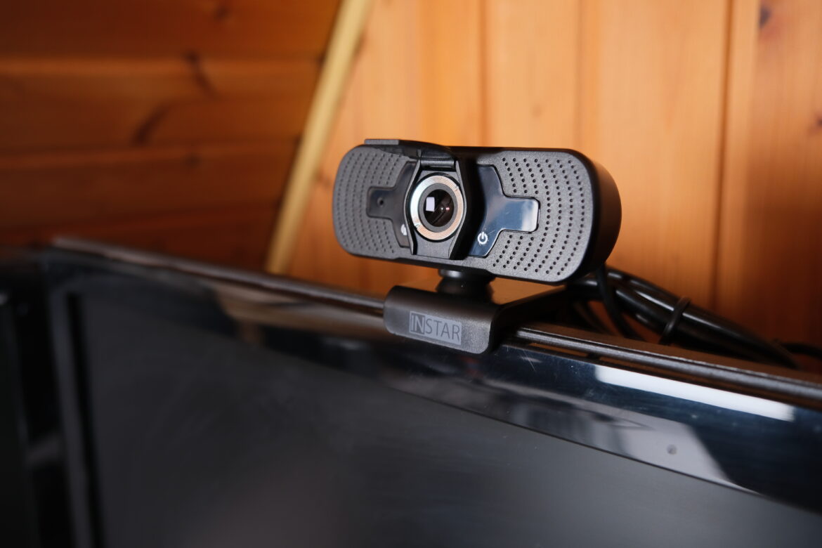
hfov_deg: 63.7
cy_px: 274
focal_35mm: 29
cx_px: 411
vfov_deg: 45.0
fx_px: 662
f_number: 4
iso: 500
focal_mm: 19.2
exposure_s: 1/27
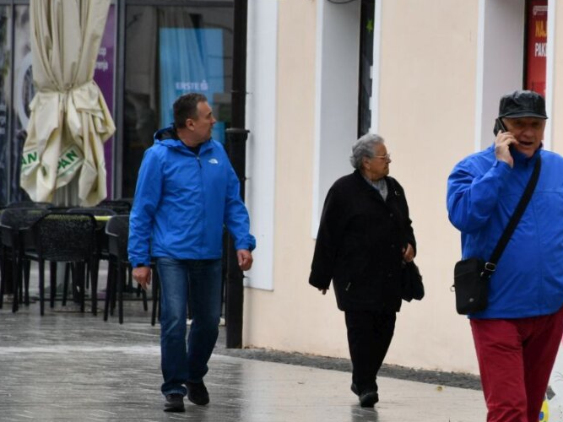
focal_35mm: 354
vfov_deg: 4.2
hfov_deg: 5.6
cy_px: 306
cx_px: 496
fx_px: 5756
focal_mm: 130
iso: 360
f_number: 5.6
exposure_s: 1/250
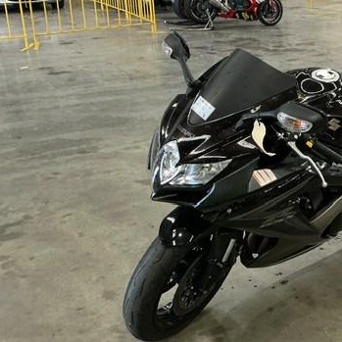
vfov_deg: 36.1
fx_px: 525
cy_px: 165
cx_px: 280
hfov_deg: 34.8
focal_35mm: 47
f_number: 1.8
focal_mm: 3
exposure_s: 1/33
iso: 200
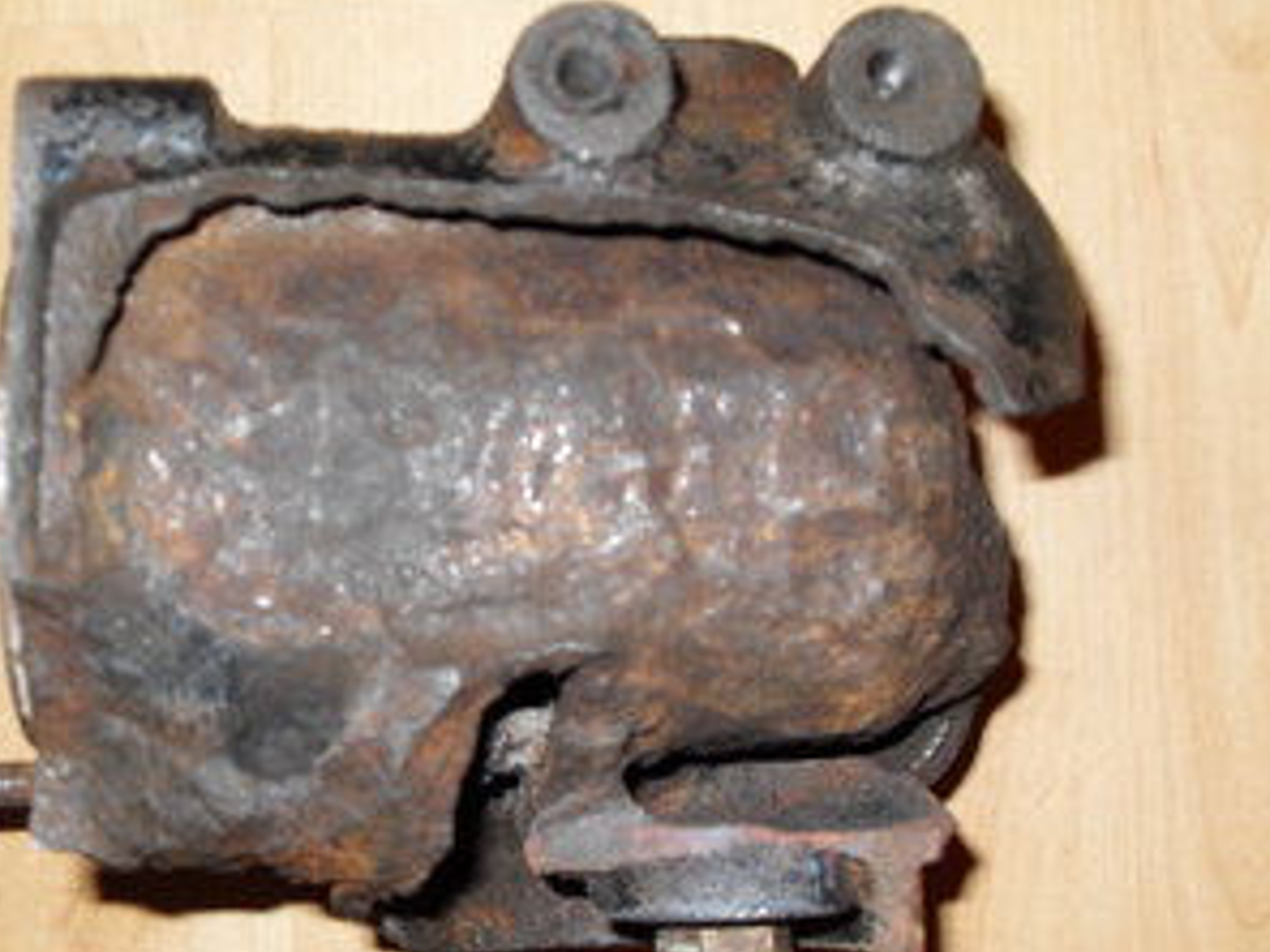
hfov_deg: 35.5
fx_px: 1981
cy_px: 532
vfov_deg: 27.0
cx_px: 549
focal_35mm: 54
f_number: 3.1
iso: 100
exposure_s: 1/45
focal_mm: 7.1
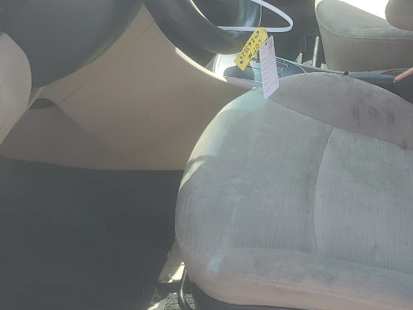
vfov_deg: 22.2
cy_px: 100
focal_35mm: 66
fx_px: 788
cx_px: 330
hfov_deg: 28.7
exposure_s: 1/588
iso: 50
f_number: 1.5
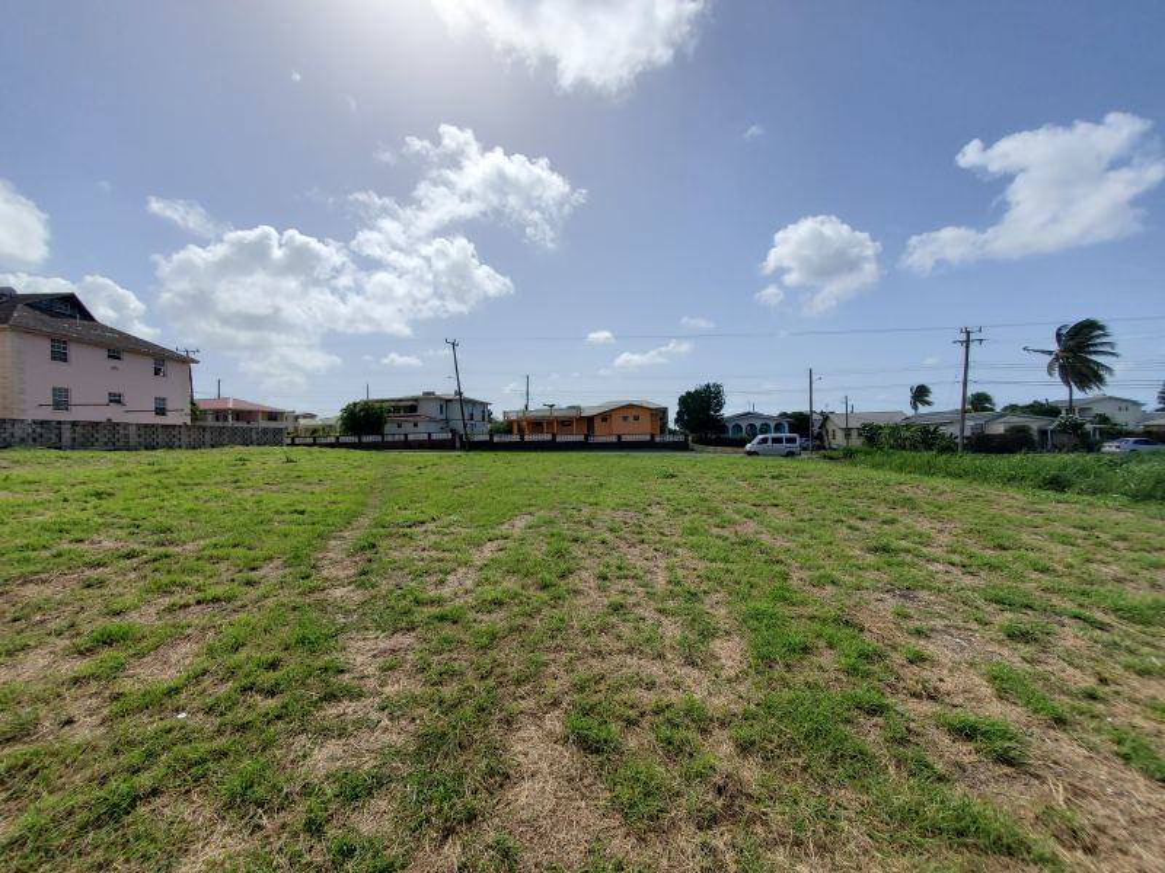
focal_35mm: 13
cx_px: 582
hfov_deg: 106.2
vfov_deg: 89.9
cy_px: 436
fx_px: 438
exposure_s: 1/2377
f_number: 2.2
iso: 50
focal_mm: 1.8
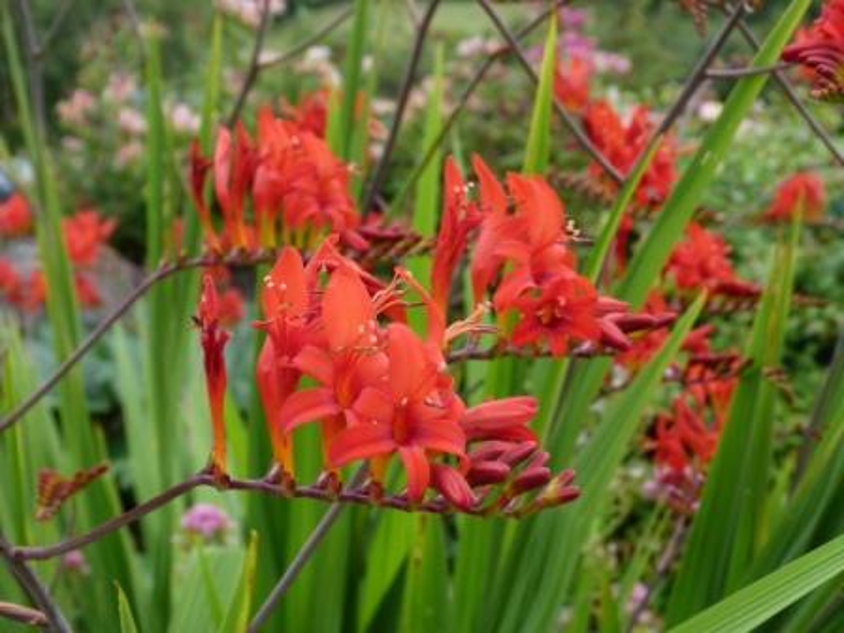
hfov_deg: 30.7
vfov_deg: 23.3
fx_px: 1536
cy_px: 316
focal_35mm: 63
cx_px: 422
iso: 80
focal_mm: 11.3
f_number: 4
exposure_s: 1/160
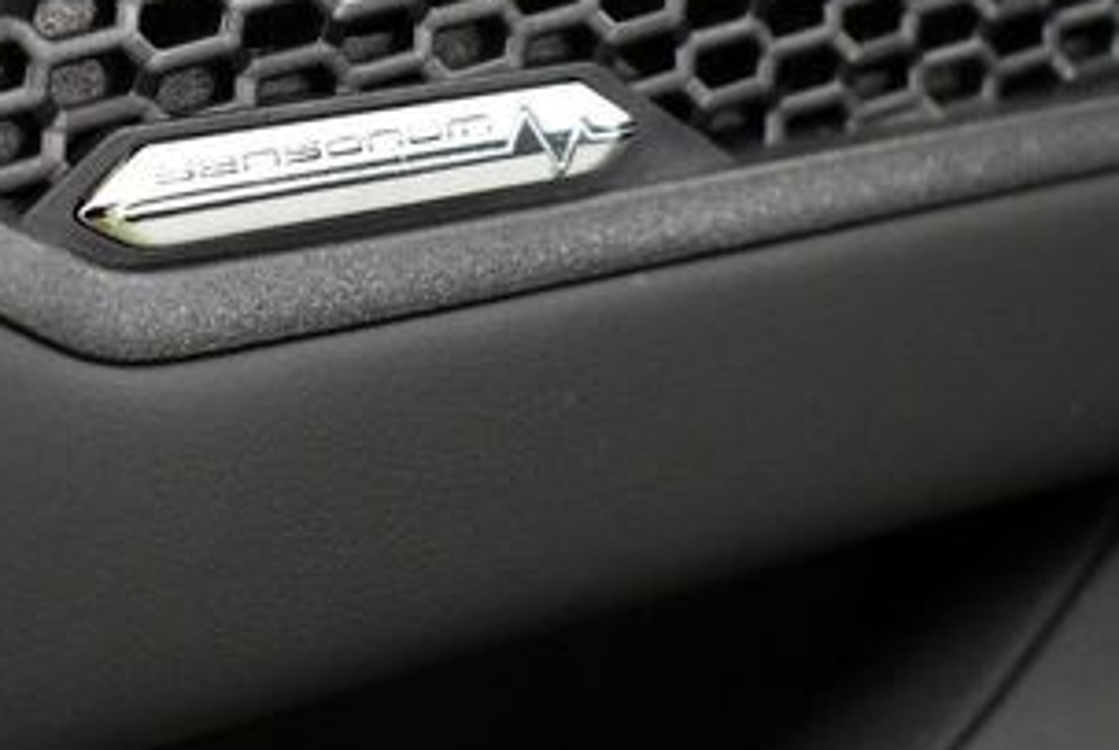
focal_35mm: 76
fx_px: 2366
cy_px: 209
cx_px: 332
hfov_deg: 26.4
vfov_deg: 17.9
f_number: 3.5
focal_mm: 18
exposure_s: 1/125
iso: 2200
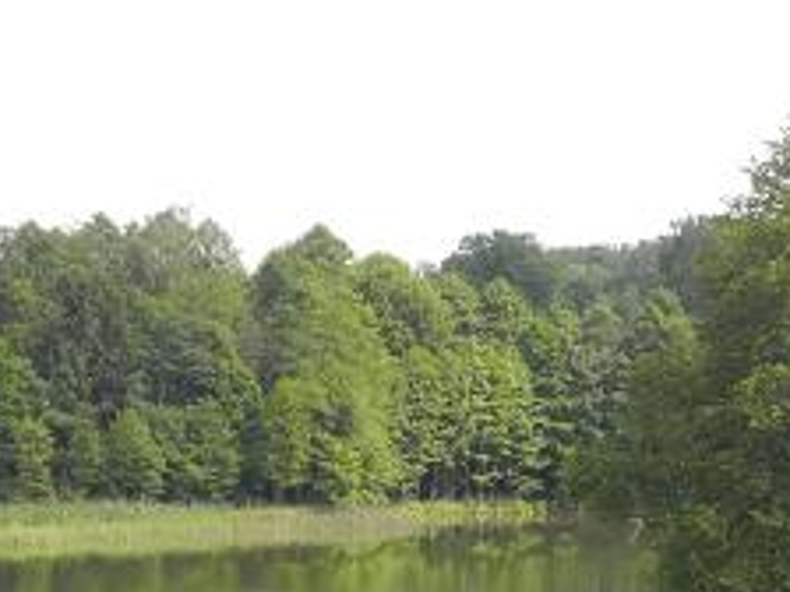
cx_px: 748
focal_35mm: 240
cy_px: 603
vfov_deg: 6.2
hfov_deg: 8.2
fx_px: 5477
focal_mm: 22.5
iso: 100
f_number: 4.5
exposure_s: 1/320
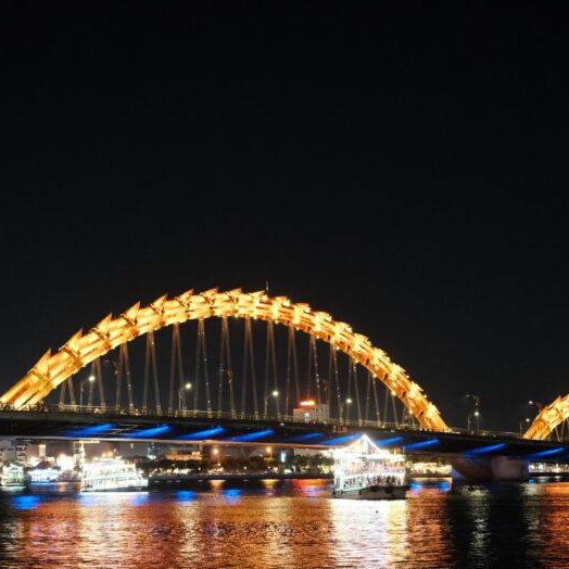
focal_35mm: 83
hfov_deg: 20.8
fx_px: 1544
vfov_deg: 20.9
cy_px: 327
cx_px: 214
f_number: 1.4
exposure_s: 1/56
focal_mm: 33
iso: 3200
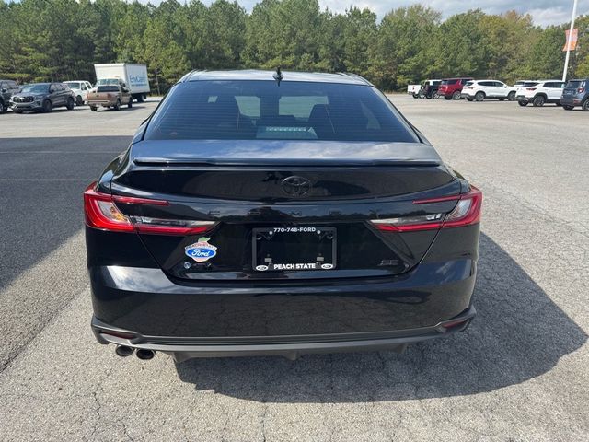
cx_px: 294
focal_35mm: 24
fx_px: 408
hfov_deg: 71.6
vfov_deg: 56.8
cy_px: 221
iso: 80
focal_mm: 6.76
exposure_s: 1/1923
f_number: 1.78
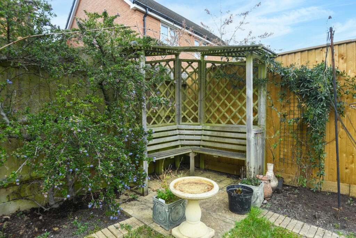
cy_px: 119
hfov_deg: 84.0
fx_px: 198
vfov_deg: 61.9
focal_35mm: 20
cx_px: 178
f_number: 6.3
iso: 320
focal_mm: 20
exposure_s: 1/320
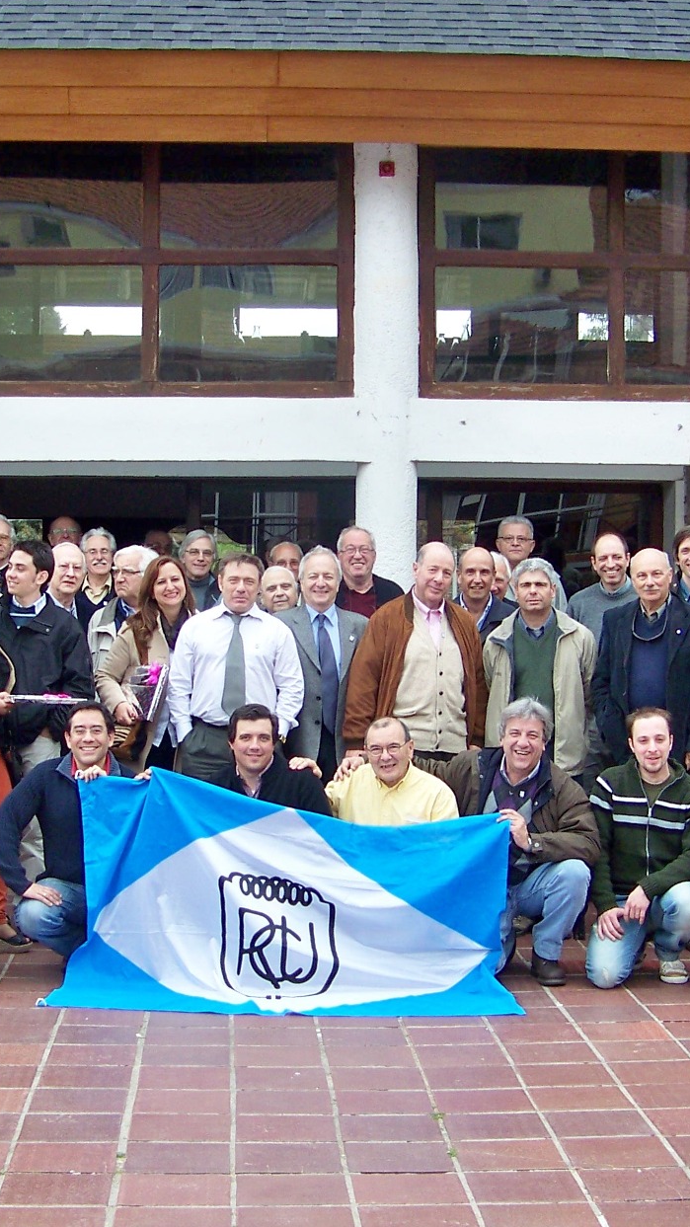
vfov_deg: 33.3
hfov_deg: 19.1
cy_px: 663
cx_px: 276
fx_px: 2050
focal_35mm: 63
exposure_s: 1/125
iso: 64
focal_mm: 5.85
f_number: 2.8
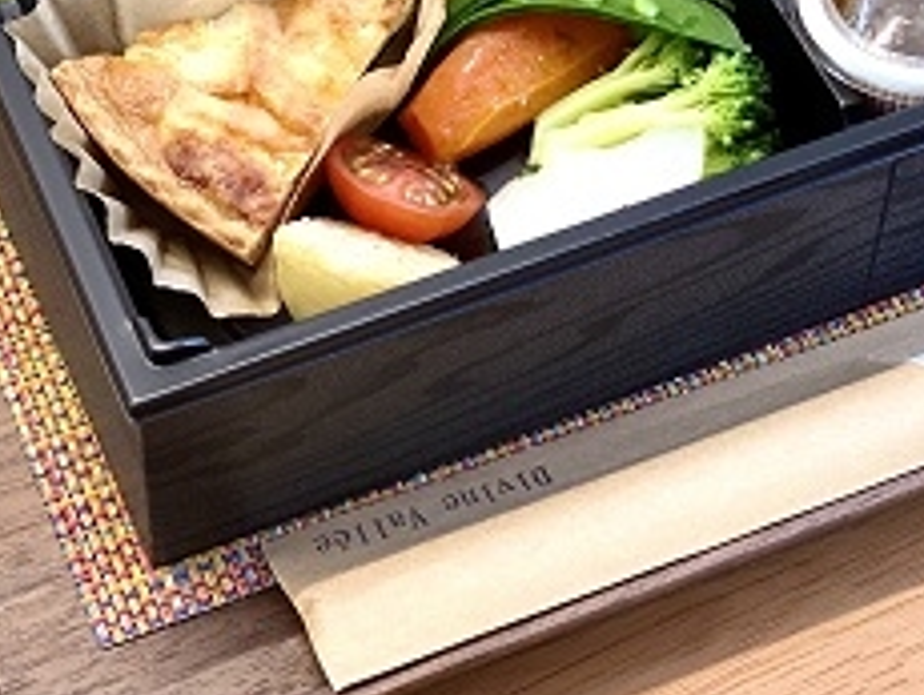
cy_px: -18
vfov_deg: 12.9
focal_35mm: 113
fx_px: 3019
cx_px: 631
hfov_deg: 17.3
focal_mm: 6
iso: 100
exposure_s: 1/113
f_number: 2
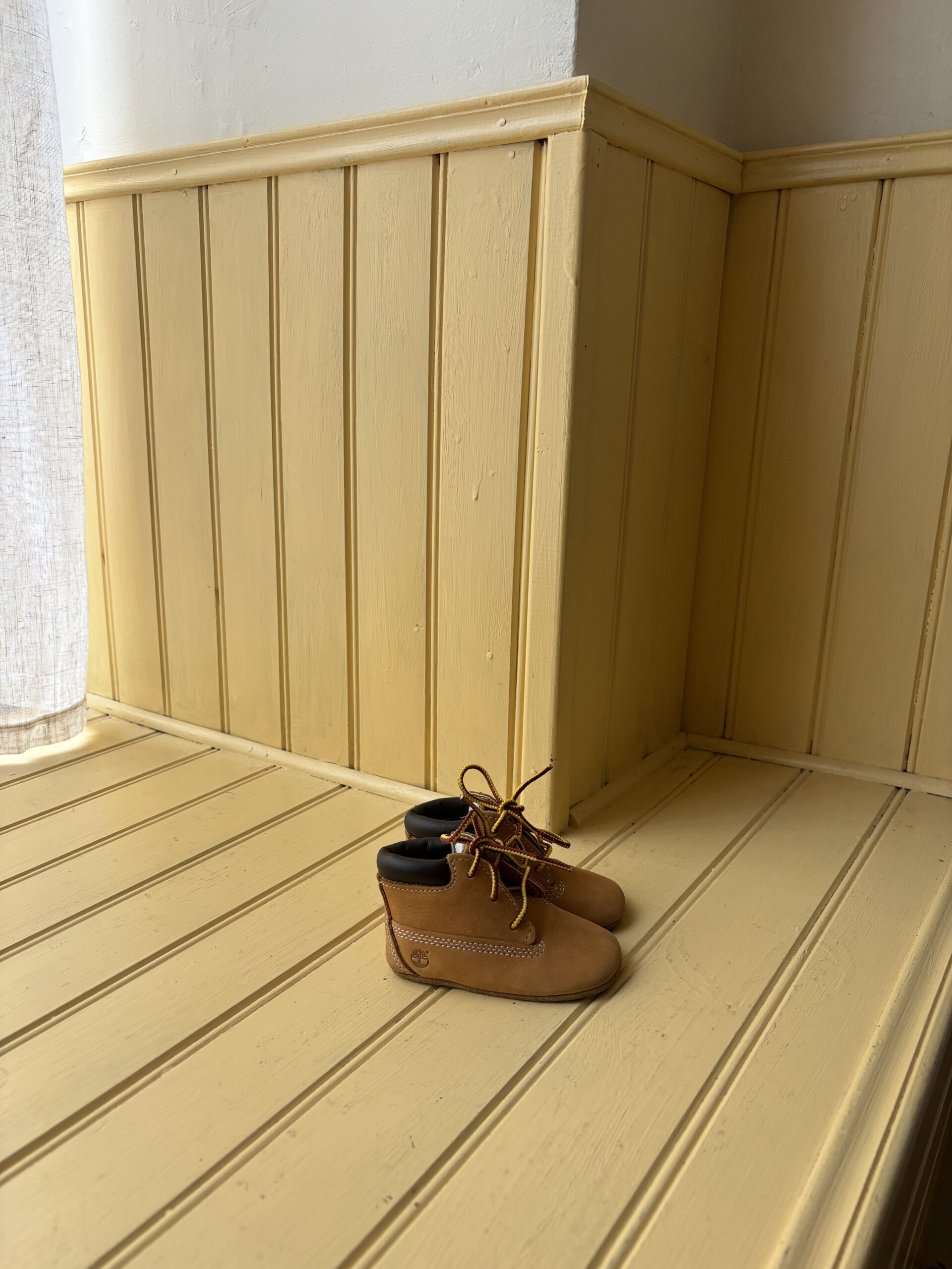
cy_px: 634
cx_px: 476
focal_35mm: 26
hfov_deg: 53.1
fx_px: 953
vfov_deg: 67.3
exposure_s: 1/99
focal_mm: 5.96
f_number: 1.6
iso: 125
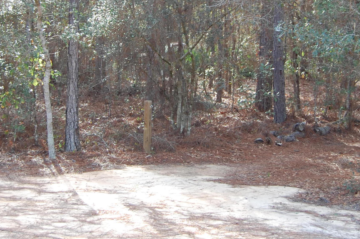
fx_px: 679
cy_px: 41
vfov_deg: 19.7
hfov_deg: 29.6
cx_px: 147
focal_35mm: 68
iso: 200
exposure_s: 1/80
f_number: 4.5
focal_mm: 26
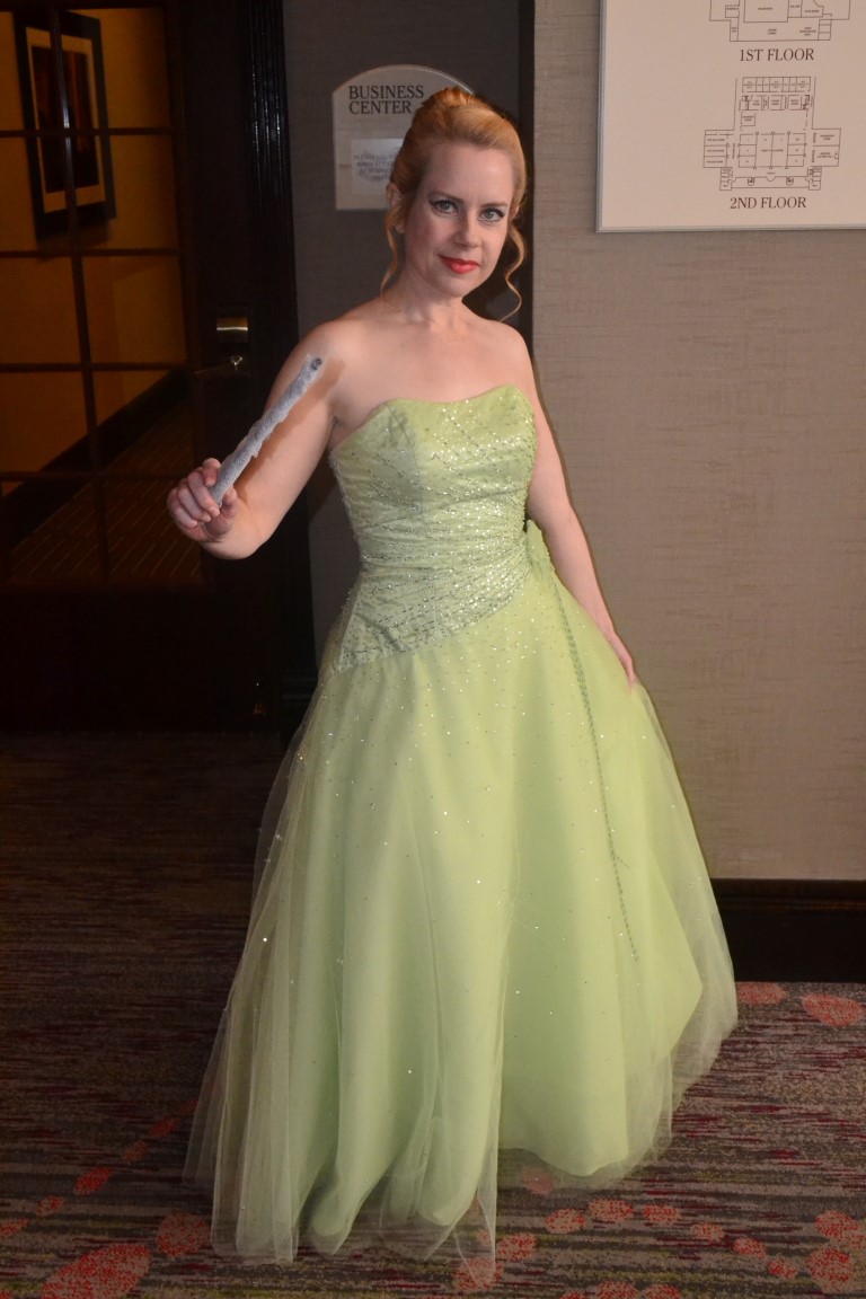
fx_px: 1407
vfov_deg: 49.6
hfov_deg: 34.2
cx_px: 433
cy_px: 650
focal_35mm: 39
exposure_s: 1/80
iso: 3200
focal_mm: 26
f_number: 7.1
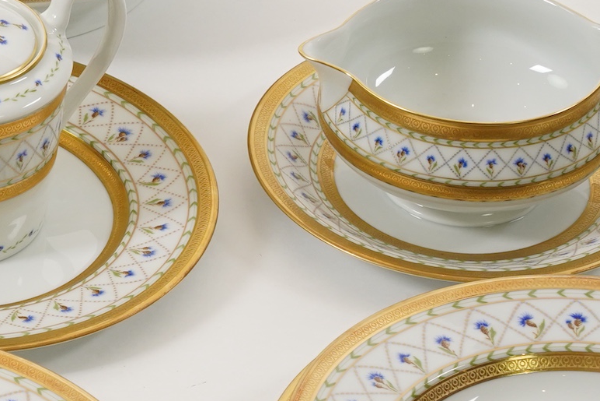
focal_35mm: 327
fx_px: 5451
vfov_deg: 4.2
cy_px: 293
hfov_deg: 6.2
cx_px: -457
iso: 1250
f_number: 13
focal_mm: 92
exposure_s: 1/125
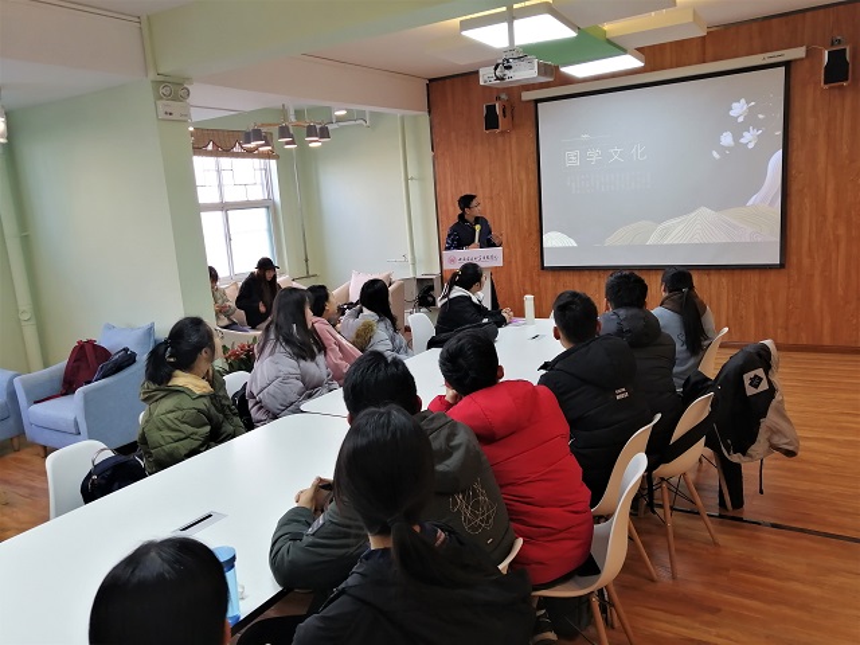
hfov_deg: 65.3
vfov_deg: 51.4
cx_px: 430
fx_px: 671
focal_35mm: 27
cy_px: 322
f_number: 1.8
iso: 125
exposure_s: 1/50
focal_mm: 3.88
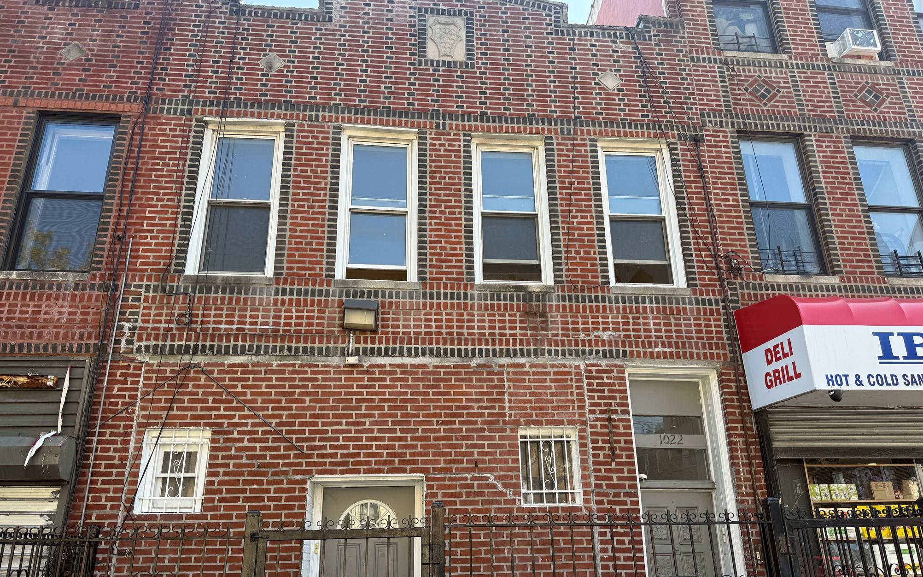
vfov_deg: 47.5
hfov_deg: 70.4
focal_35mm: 26
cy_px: 315
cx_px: 465
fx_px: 654
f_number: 1.78
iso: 80
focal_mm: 6.76
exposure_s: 1/750
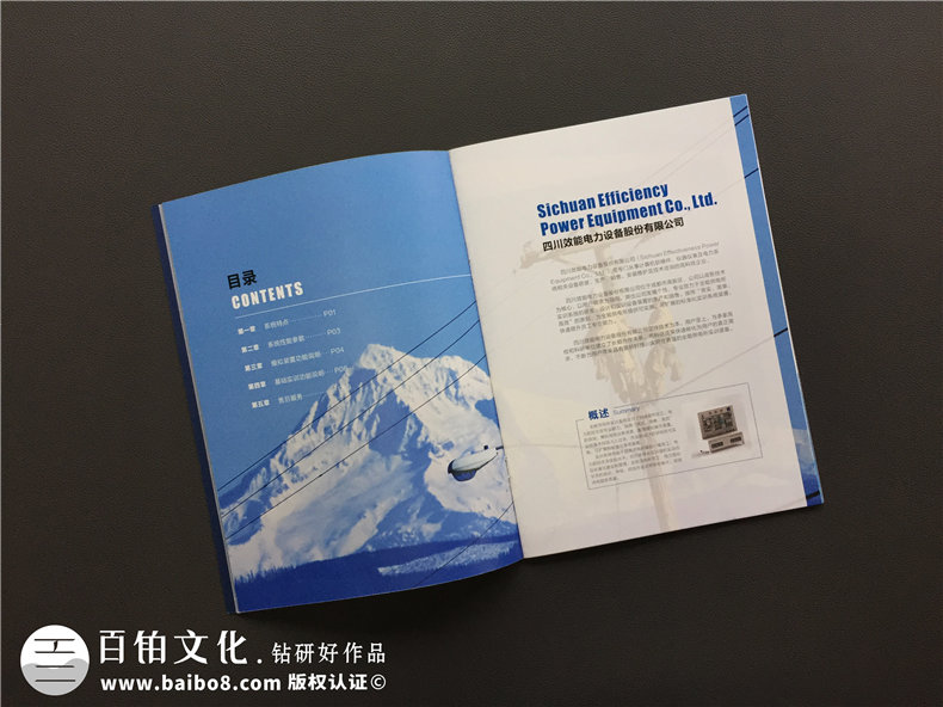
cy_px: 354
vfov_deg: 48.2
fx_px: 790
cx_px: 472
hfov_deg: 61.7
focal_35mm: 29
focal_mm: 4.15
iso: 40
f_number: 2.2
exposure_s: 1/33
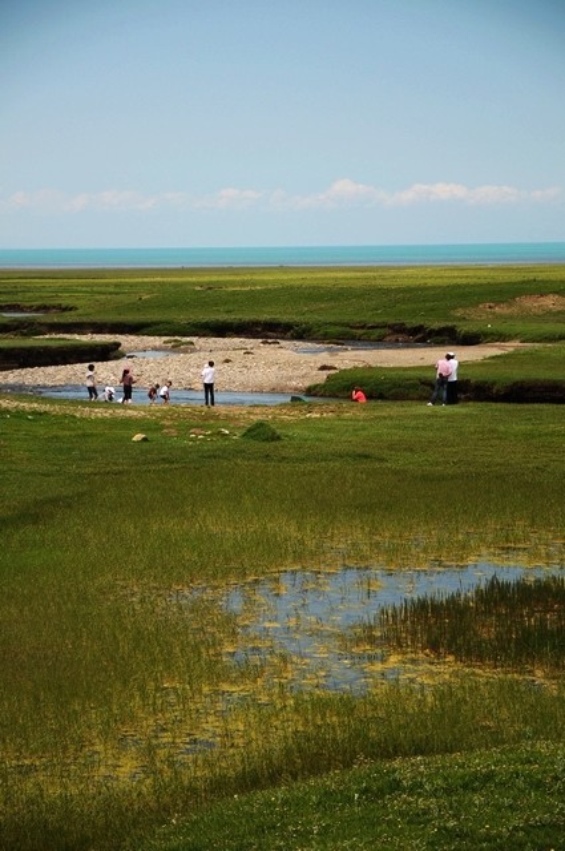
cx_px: 282
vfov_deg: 20.0
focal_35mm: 102
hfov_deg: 13.4
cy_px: 426
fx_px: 2408
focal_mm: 68
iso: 200
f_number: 5.6
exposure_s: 1/1250
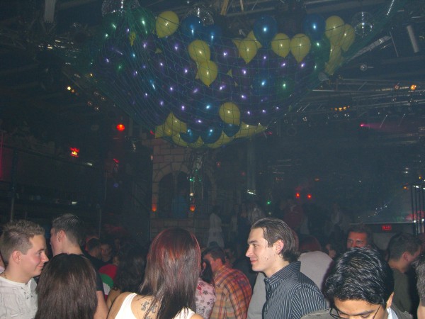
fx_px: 467
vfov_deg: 37.7
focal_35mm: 38
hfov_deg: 49.0
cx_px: 212
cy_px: 160
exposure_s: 1/60
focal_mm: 7.9
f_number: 2.8
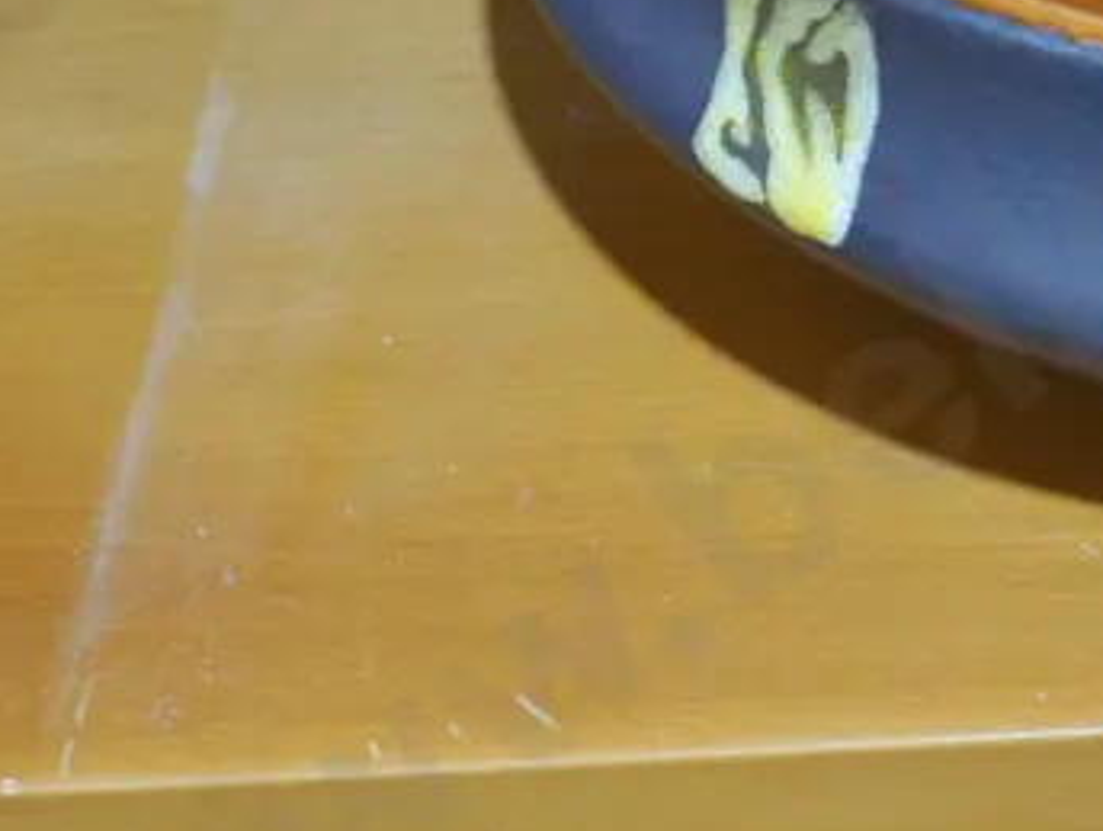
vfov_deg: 13.0
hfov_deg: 16.5
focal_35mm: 113
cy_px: 27
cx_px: 1408
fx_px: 3606
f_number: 5
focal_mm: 19
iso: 1250
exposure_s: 1/60
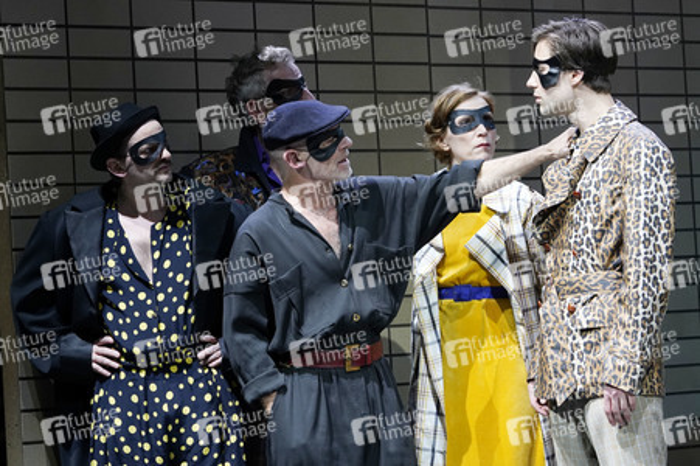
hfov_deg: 10.3
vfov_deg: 6.9
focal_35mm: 200
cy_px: 233
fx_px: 3886
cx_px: 350
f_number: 7.1
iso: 3200
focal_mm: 200
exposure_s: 1/80
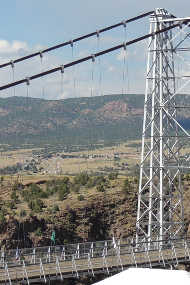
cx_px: 156
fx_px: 1061
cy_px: 187
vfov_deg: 15.3
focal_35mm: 134
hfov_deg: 10.2
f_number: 3.7
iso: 100
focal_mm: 9.8
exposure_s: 1/1000
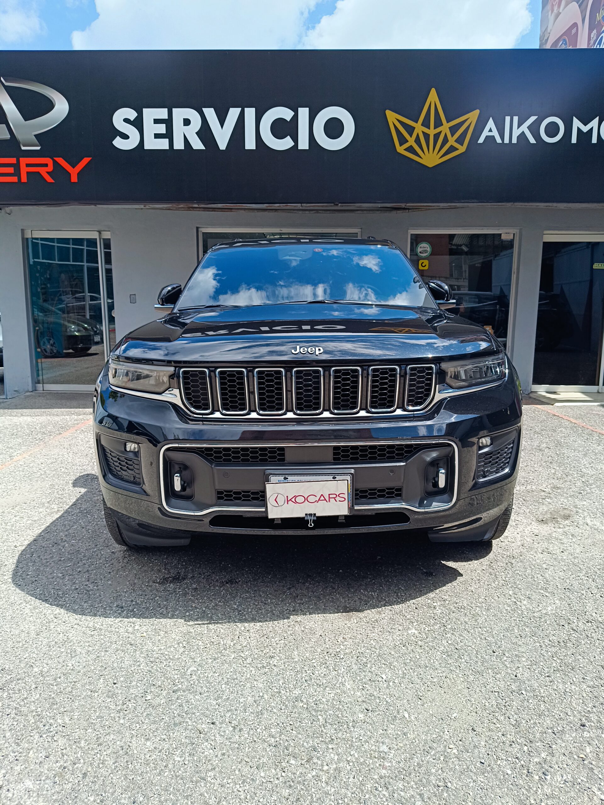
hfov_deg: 56.8
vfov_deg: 71.6
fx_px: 558
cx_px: 302
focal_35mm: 24
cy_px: 402
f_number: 1.88
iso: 53
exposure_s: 1/614
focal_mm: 5.59
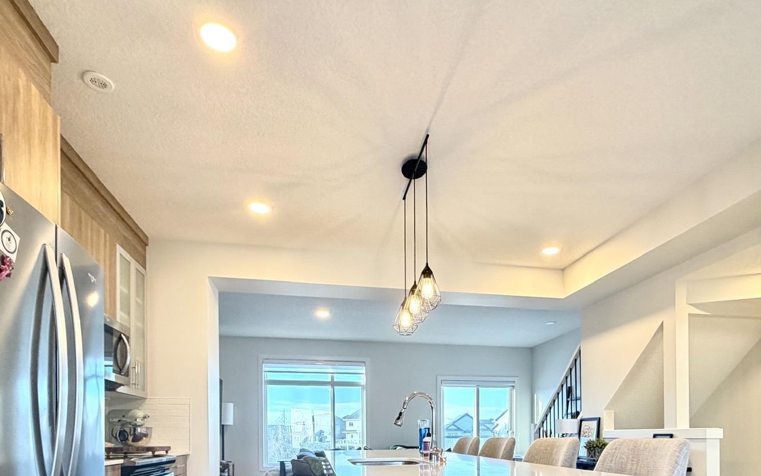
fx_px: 477
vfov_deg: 47.2
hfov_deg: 76.9
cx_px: 422
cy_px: 436
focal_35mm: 23
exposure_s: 1/60
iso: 320
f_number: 2.2
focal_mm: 2.22
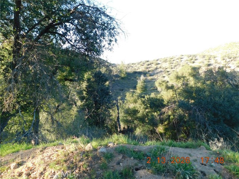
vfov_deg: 58.9
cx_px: 120
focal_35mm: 23
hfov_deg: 73.9
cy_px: 90
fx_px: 159
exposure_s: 1/160
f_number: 3
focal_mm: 4
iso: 125
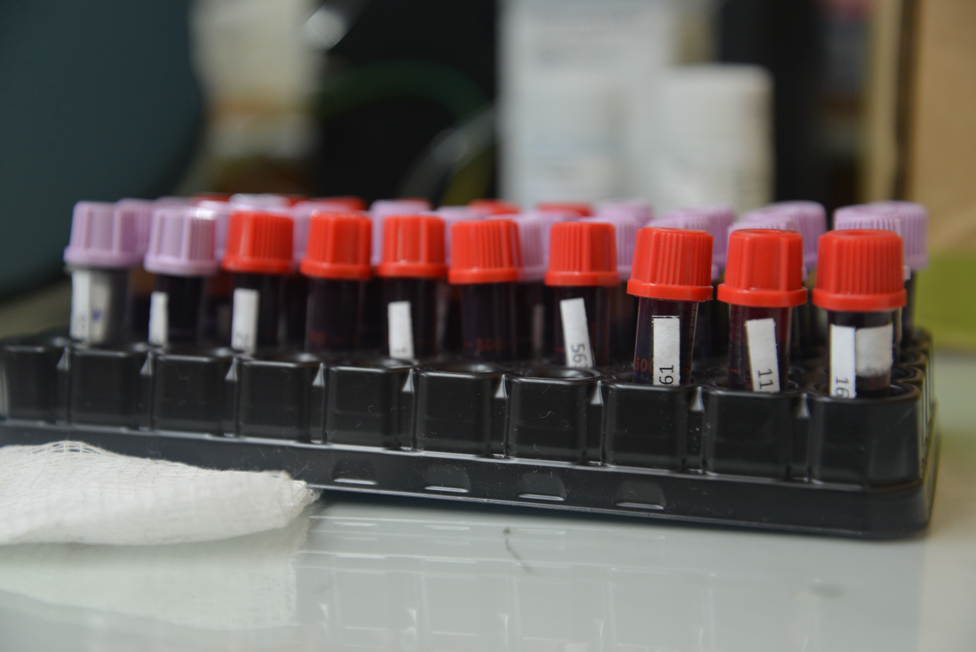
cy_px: 326
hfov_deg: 30.5
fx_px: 1790
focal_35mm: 66
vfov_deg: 20.6
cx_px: 488
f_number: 4.5
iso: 1250
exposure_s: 1/30
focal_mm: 66
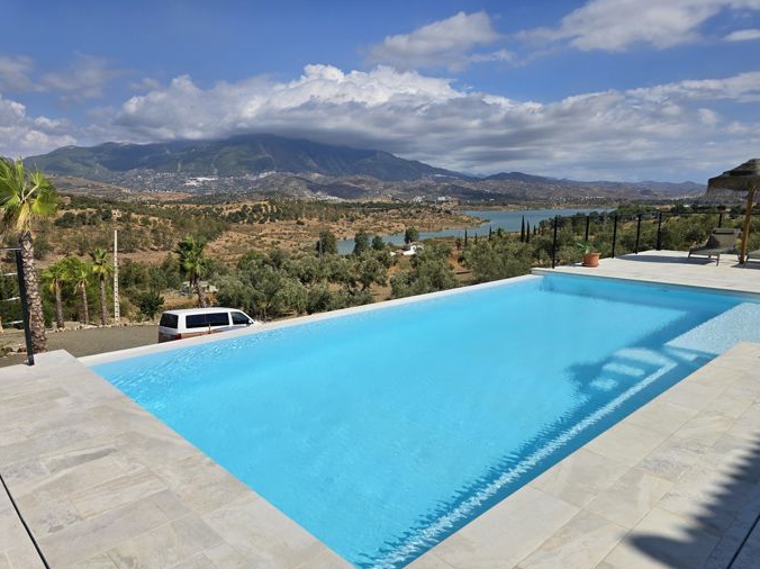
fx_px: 527
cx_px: 374
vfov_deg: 56.8
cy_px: 286
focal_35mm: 24
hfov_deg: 71.6
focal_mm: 6.3
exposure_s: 1/1819
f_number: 1.7
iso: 12
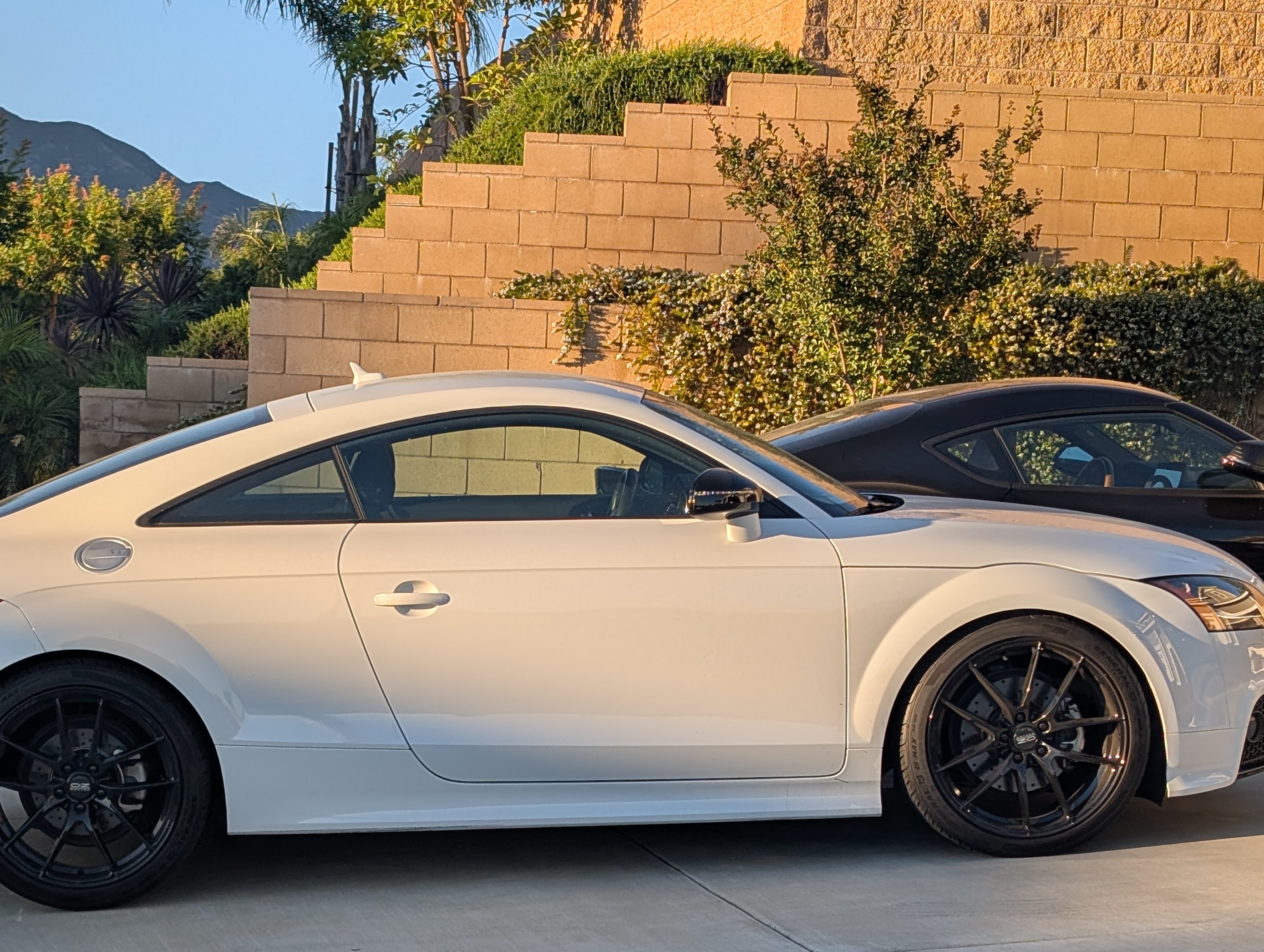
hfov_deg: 26.9
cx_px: 509
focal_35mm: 72
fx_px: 2633
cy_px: 696
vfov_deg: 20.4
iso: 20
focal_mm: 6.9
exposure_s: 1/528
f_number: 1.68
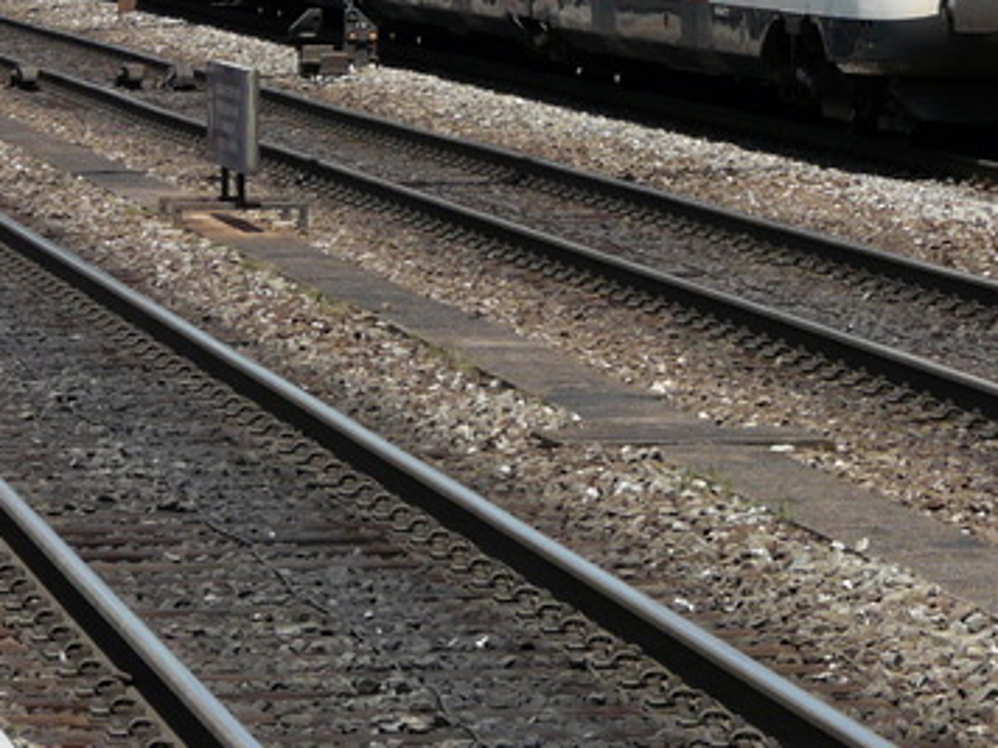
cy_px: -219
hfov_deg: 6.2
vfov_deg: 4.6
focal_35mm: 320
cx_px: 1048
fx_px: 9226
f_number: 5.6
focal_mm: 18.8
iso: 100
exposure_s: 1/500
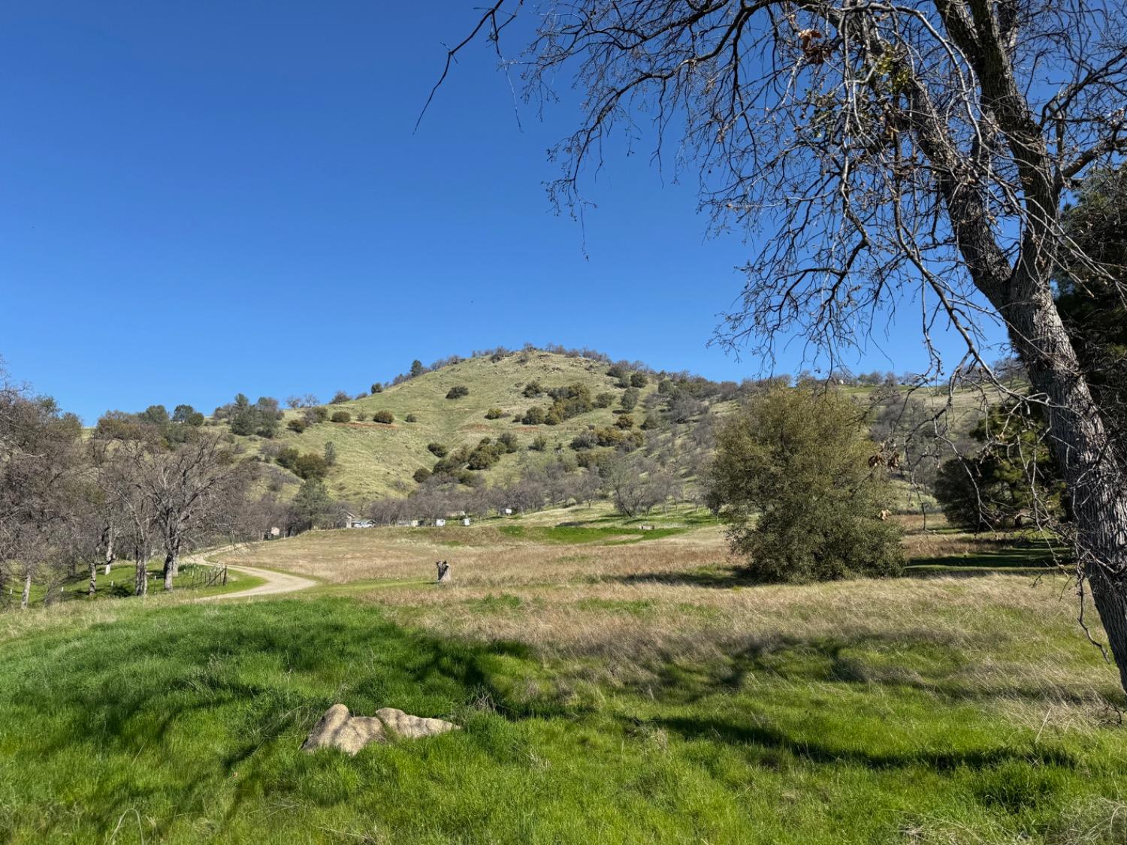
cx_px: 564
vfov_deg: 56.8
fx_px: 781
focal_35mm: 24
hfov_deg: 71.6
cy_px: 422
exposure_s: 1/4049
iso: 80
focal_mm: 6.76
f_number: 1.78
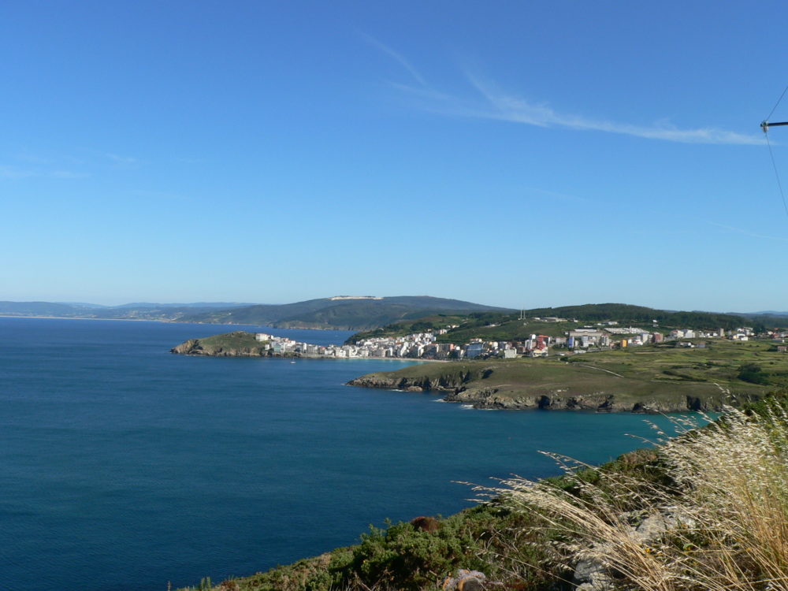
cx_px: 394
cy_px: 296
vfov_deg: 39.7
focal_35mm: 36
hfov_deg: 51.4
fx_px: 820
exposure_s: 1/500
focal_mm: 6
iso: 80
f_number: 4.6
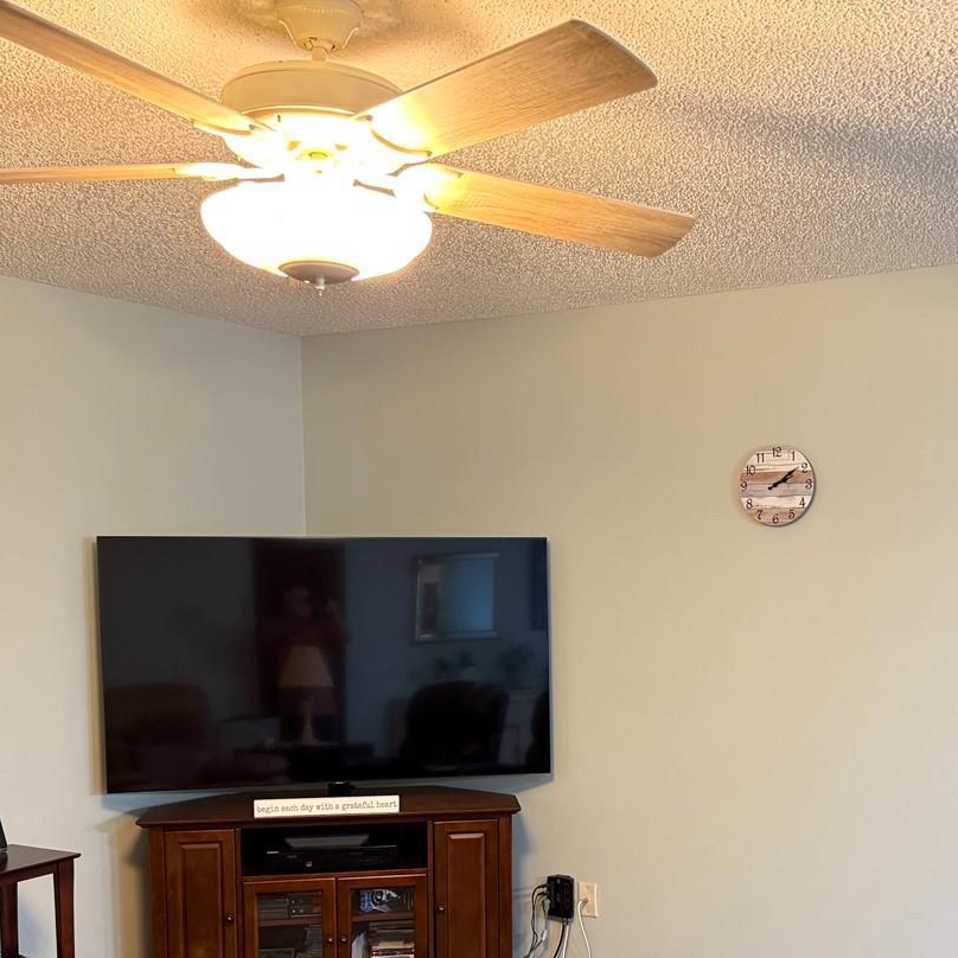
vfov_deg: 39.3
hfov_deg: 39.7
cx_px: 606
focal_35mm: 42
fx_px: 1315
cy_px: 673
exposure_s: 1/60
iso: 400
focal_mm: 6.76
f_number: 1.78
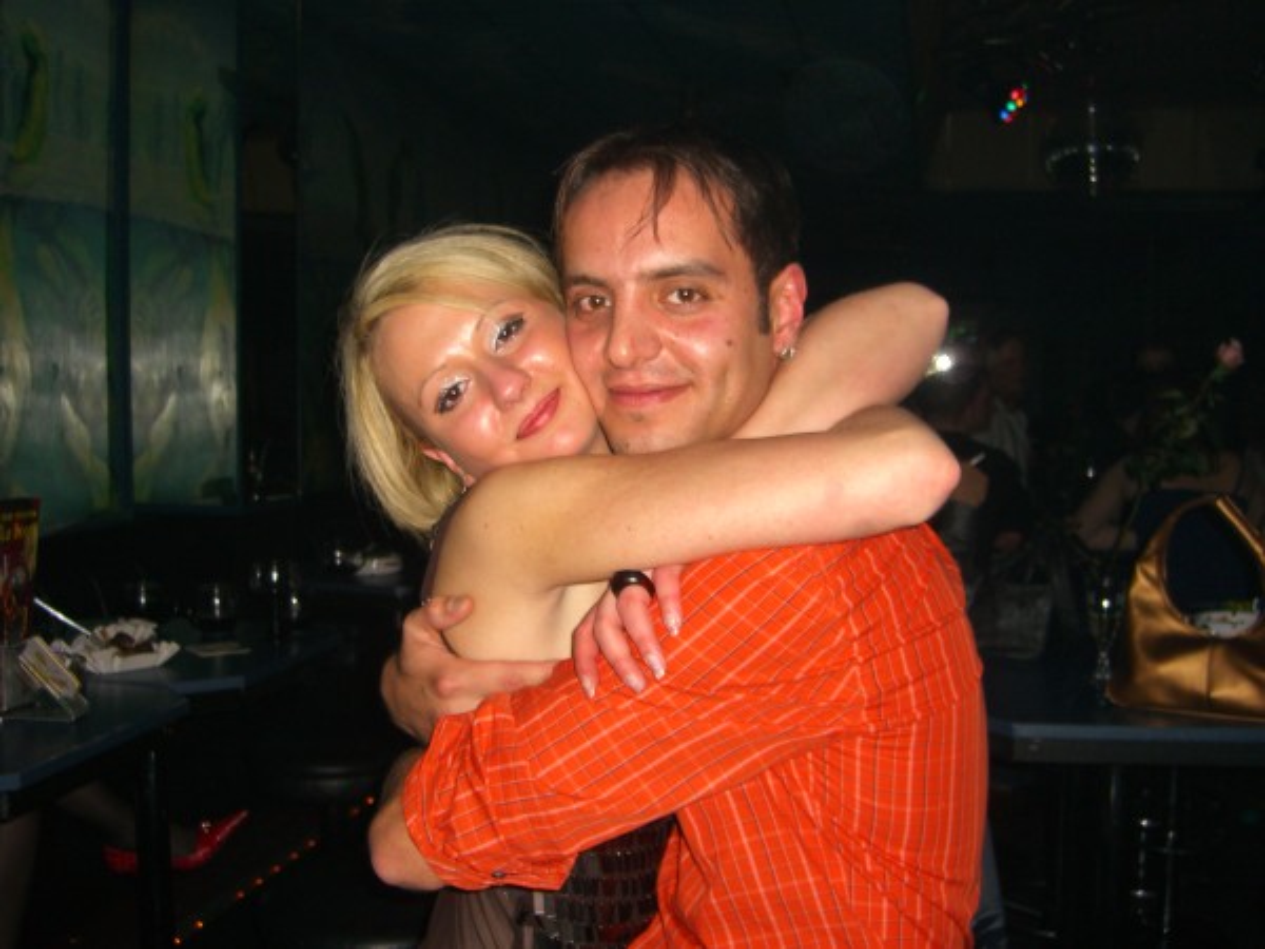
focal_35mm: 38
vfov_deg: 37.7
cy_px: 474
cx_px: 632
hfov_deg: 49.0
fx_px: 1389
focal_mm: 7.9
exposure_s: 1/60
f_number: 2.8
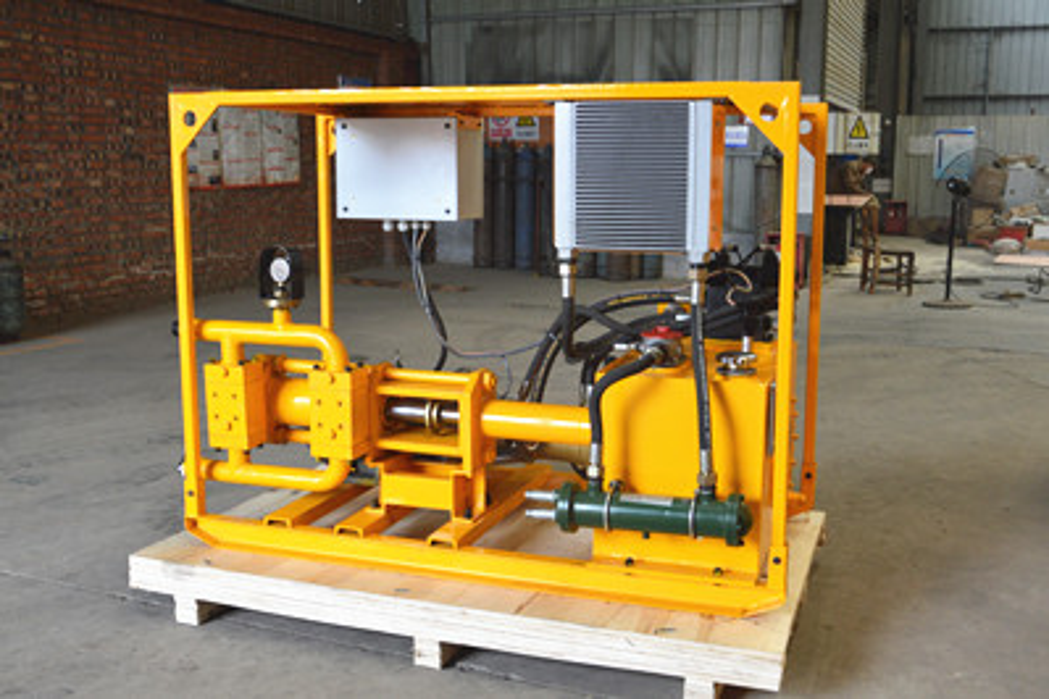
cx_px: 524
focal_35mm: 33
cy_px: 350
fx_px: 962
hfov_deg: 57.2
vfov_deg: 40.0
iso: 400
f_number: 5.6
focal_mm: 22
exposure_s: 1/125
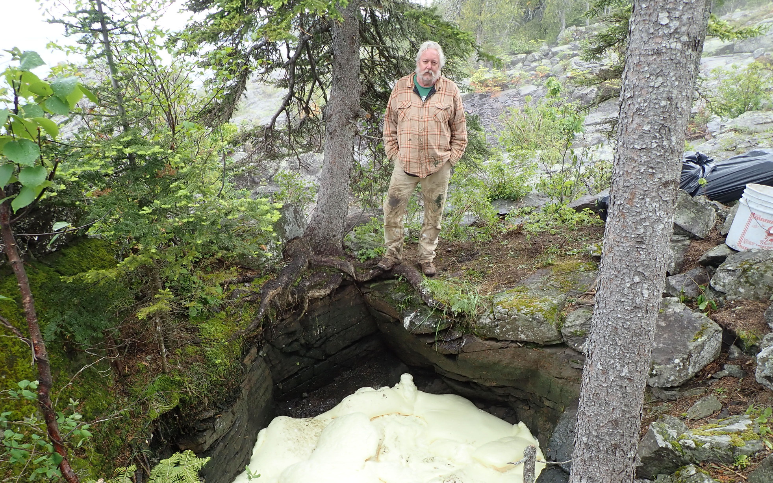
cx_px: 381
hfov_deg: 68.4
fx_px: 569
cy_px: 285
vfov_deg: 45.8
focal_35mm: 27
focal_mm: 4.5
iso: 100
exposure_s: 1/125
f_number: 2.8
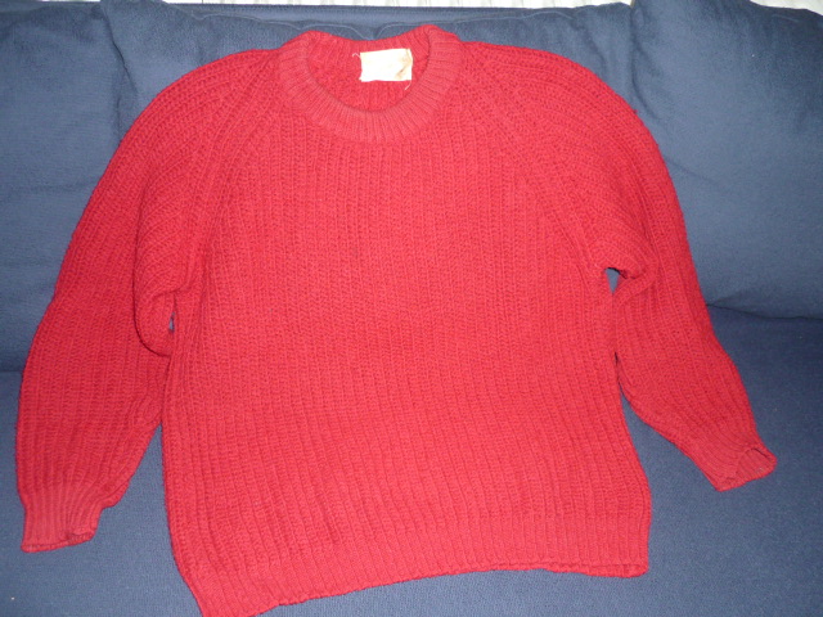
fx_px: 785
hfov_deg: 55.4
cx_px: 412
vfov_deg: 42.9
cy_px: 308
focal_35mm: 33
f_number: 2.8
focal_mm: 5.5
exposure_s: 1/30
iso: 160
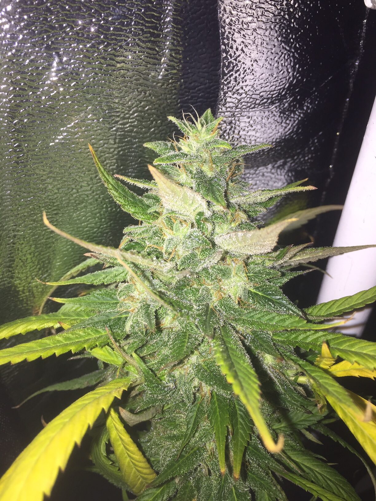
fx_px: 420
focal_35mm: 29
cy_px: 250
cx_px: 188
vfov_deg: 61.7
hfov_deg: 48.2
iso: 32
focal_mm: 4.15
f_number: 2.2
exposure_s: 1/96
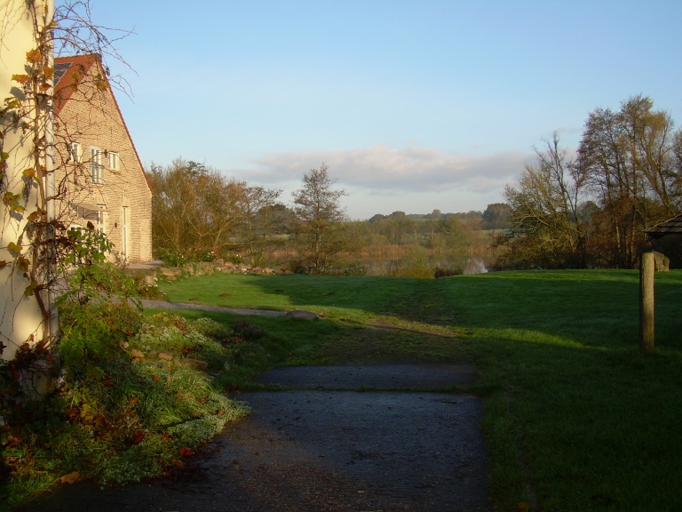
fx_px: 749
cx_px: 341
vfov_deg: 37.7
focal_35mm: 38
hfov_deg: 49.0
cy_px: 256
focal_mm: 6.3
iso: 50
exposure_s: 1/273
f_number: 4.6
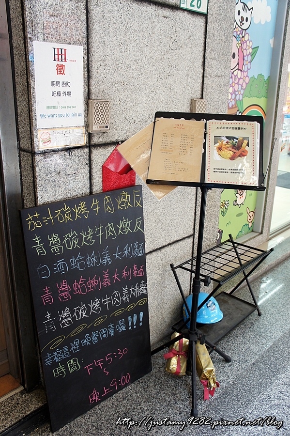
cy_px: 218
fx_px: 363
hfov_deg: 43.6
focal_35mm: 30
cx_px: 145
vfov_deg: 62.0
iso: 400
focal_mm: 20
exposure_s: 1/30
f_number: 4
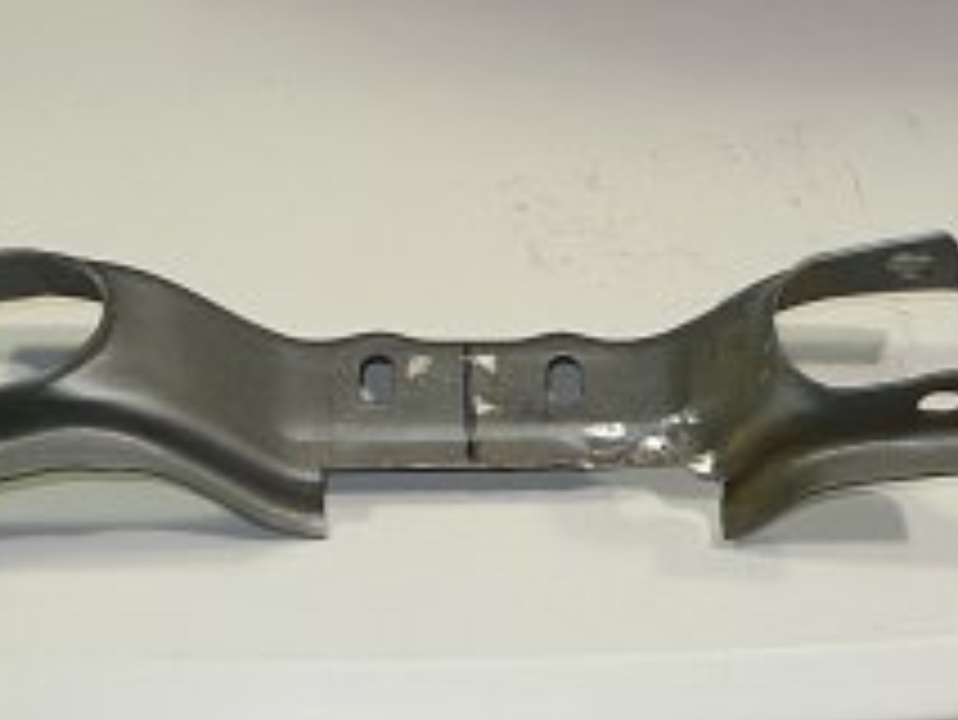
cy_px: 448
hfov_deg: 34.3
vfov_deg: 26.1
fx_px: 1551
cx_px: 436
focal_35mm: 56
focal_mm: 6.3
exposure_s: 1/30
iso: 100
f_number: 2.8
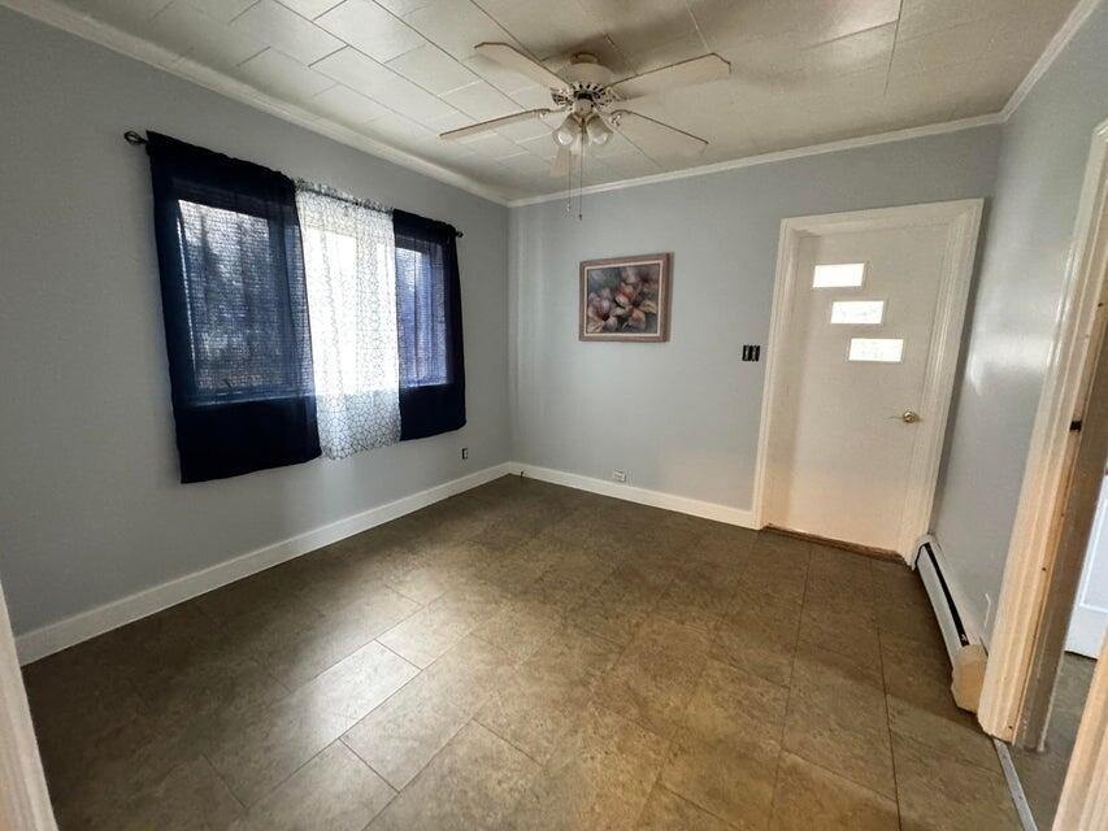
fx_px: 448
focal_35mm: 14
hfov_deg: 102.1
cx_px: 554
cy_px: 416
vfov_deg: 85.7
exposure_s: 1/60
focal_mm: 2.22
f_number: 2.2
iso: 1000
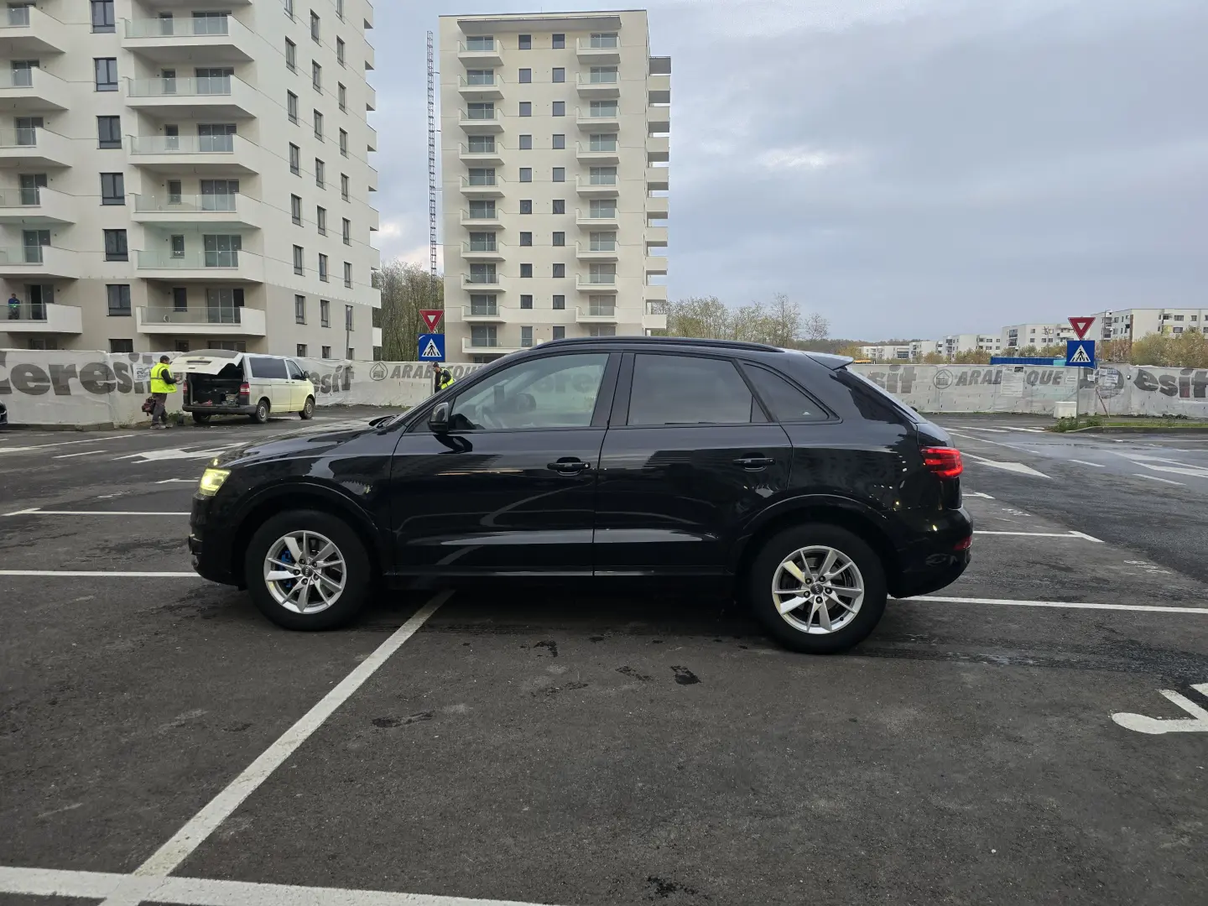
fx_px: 803
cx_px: 604
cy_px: 453
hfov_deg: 73.9
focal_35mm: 23
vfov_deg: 58.9
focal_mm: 6.3
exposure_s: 1/100
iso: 400
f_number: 1.7
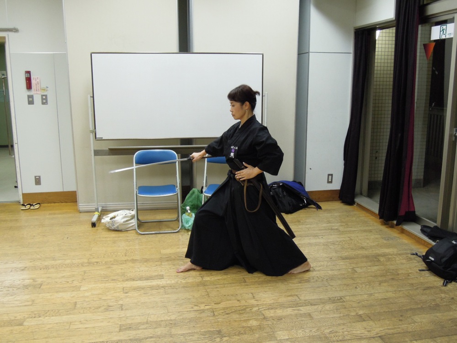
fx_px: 462
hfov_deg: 52.6
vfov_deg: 40.7
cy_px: 172
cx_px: 228
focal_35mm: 35
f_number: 3.2
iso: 400
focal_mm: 6.3
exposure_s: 1/25
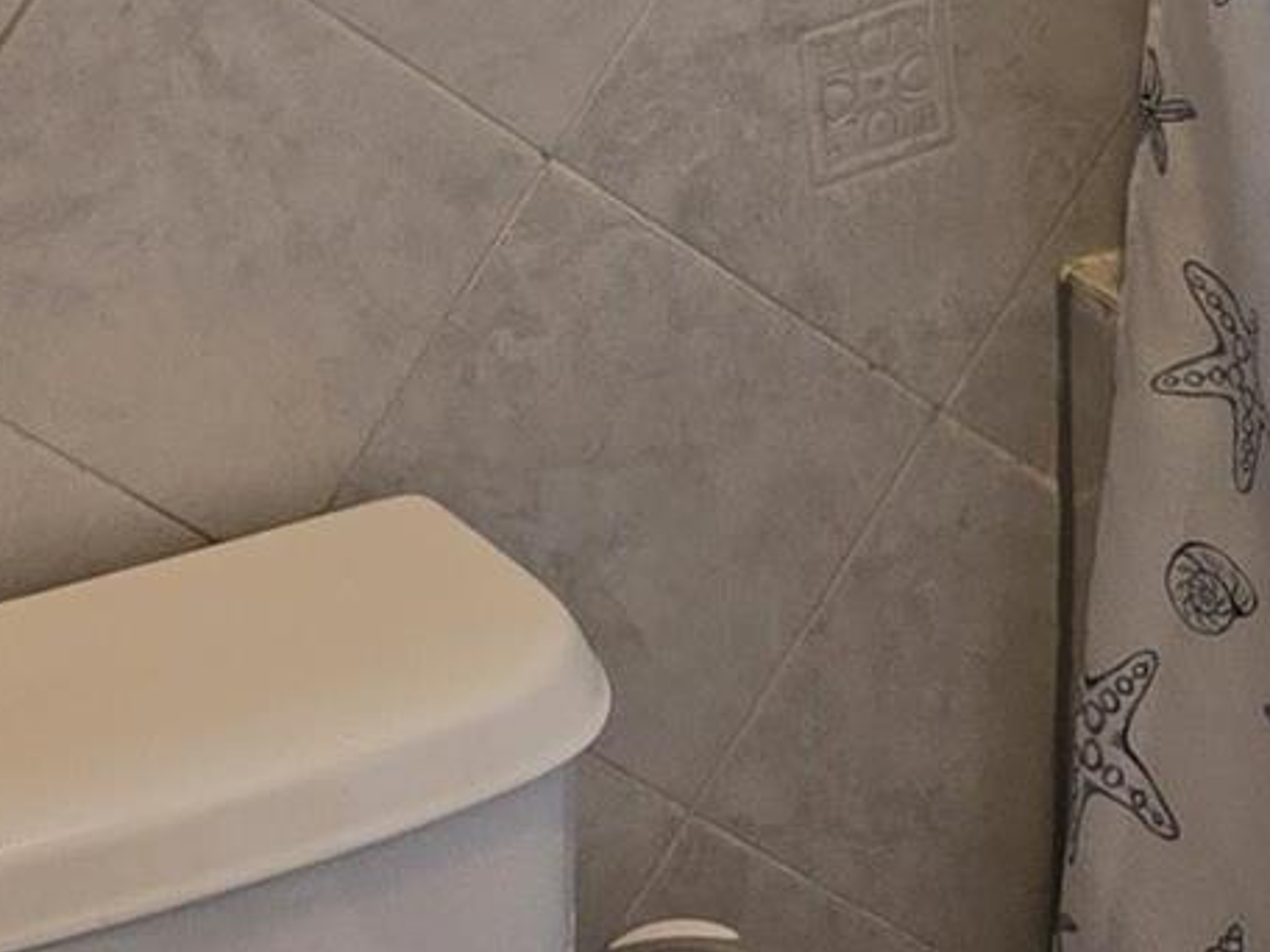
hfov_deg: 12.7
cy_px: -423
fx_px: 5687
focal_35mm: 155
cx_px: 493
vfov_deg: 9.3
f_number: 1.8
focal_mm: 5.4
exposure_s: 1/120
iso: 100
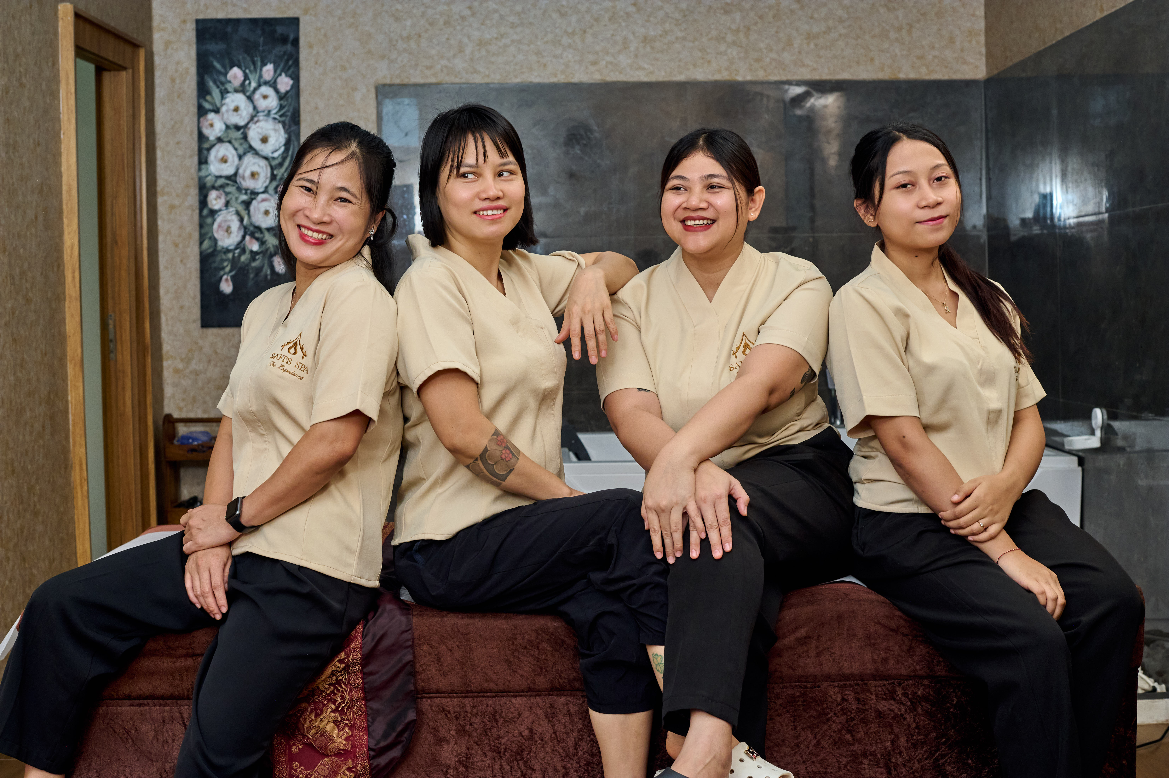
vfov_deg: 27.0
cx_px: 584
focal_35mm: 50
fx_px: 1622
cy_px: 389
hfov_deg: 39.6
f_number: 6.3
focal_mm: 50
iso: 800
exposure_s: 1/125
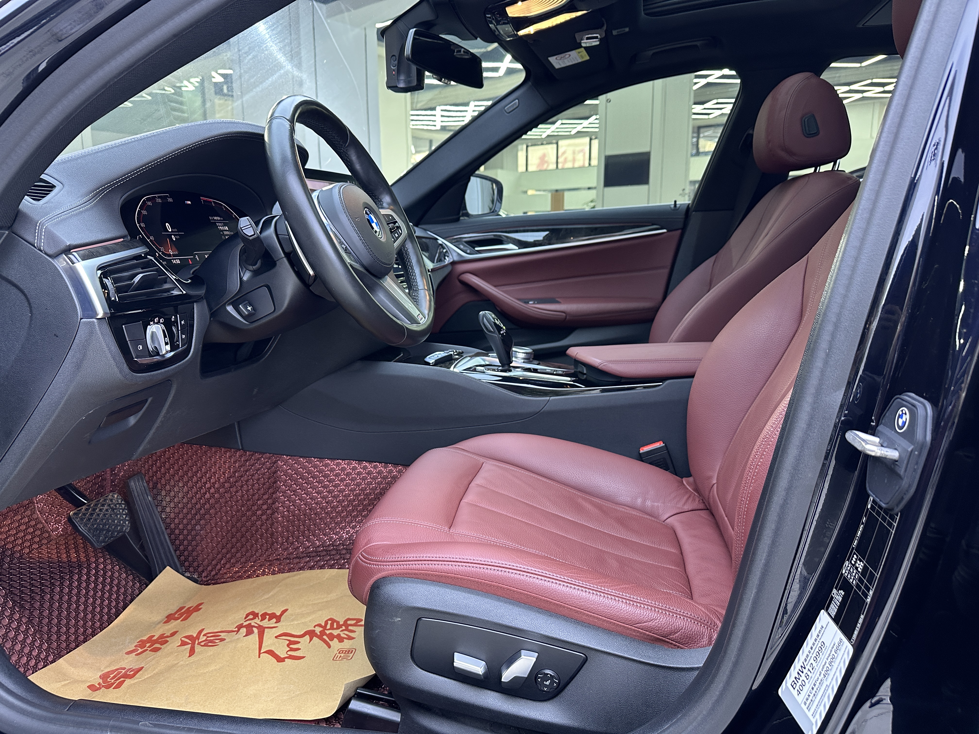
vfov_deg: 56.8
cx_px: 490
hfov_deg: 71.6
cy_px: 367
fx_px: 679
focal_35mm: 24
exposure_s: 1/61
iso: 200
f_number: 1.78
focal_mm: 6.86
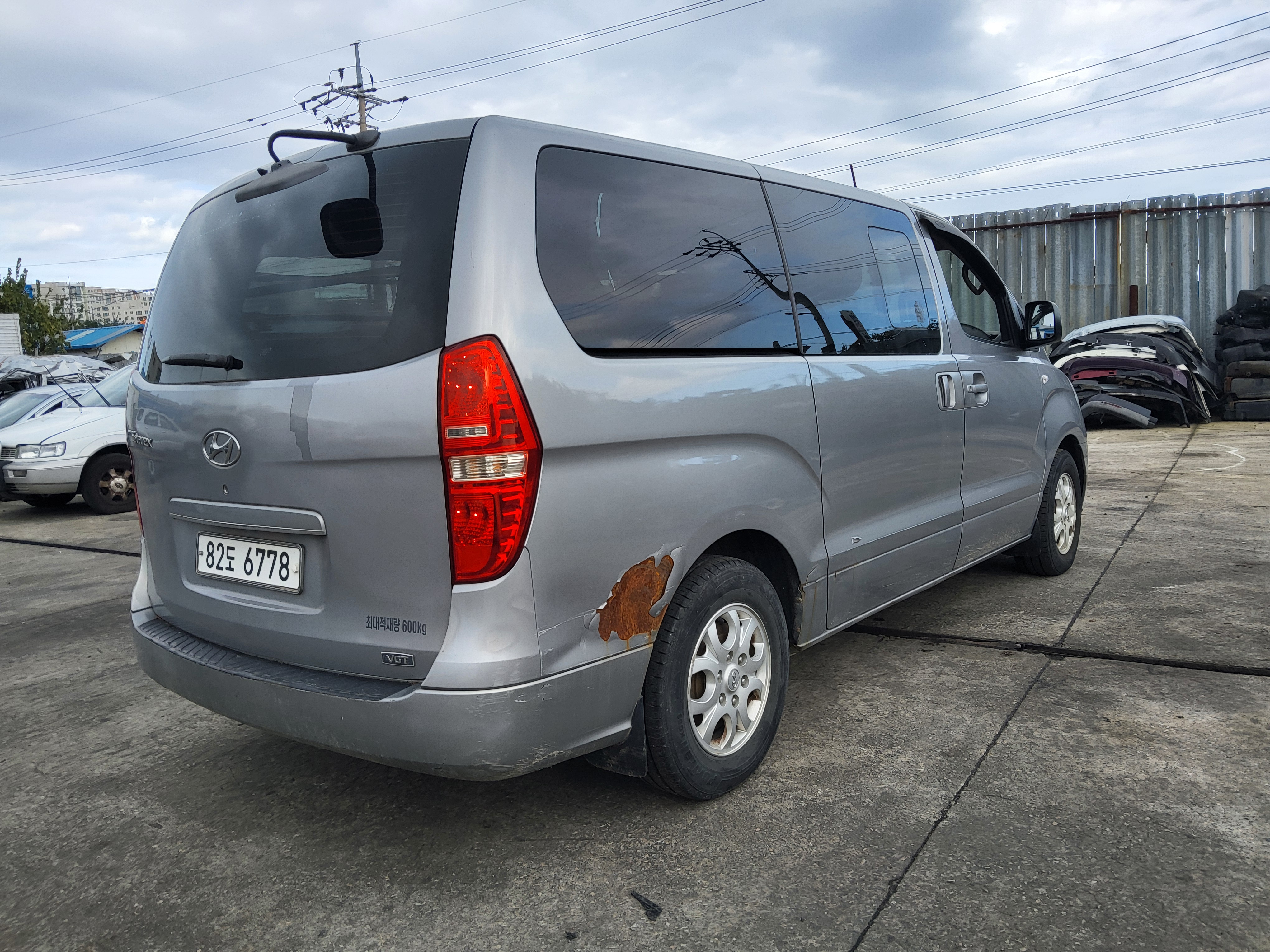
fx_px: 954
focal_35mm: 26
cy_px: 476
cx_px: 635
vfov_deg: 53.1
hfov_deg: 67.3
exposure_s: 1/306
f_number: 1.8
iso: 12
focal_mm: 3.98
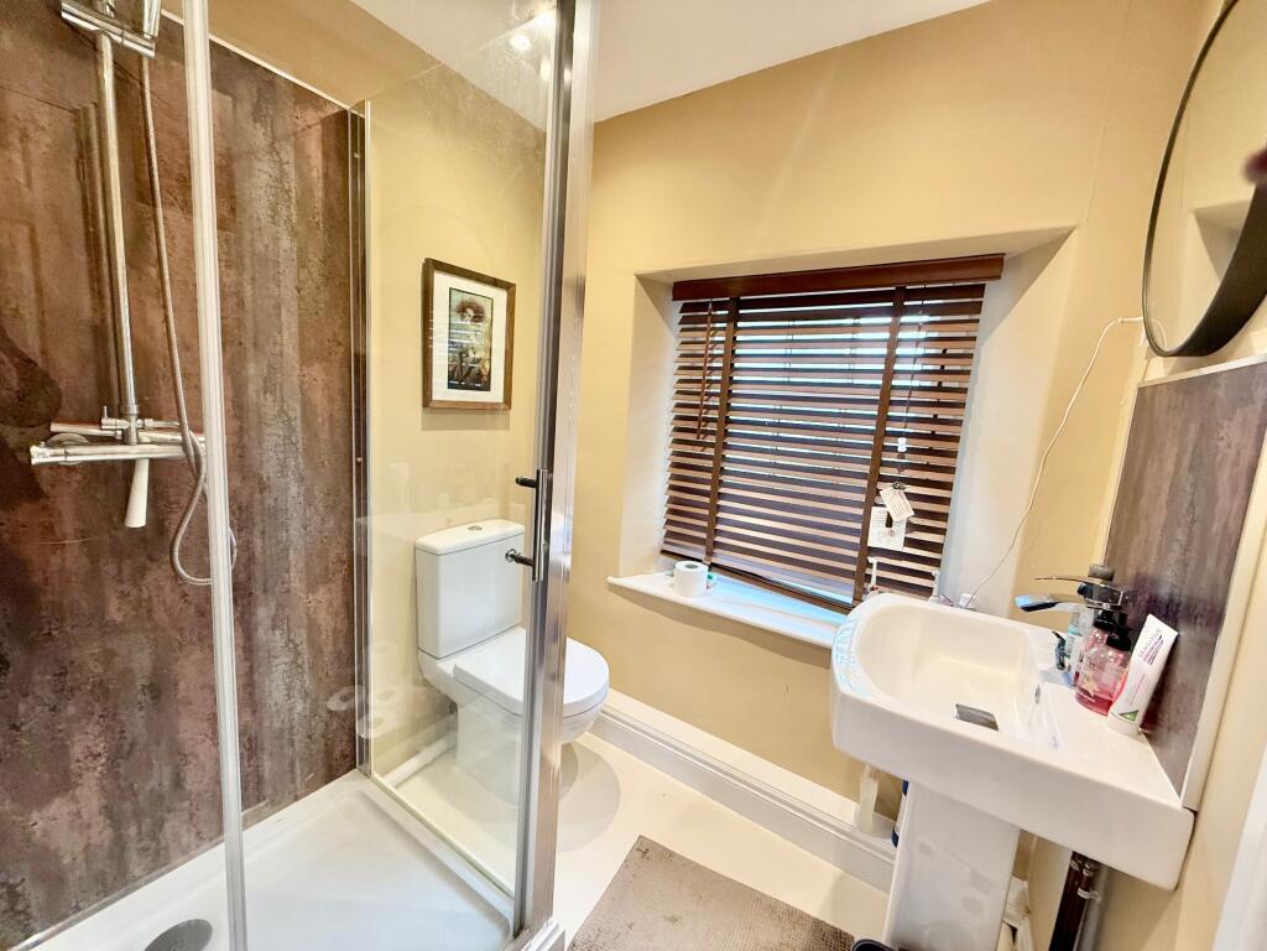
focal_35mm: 14
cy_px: 476
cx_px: 634
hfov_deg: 102.1
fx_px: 512
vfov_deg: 85.7
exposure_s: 1/100
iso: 250
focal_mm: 2.22
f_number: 2.2
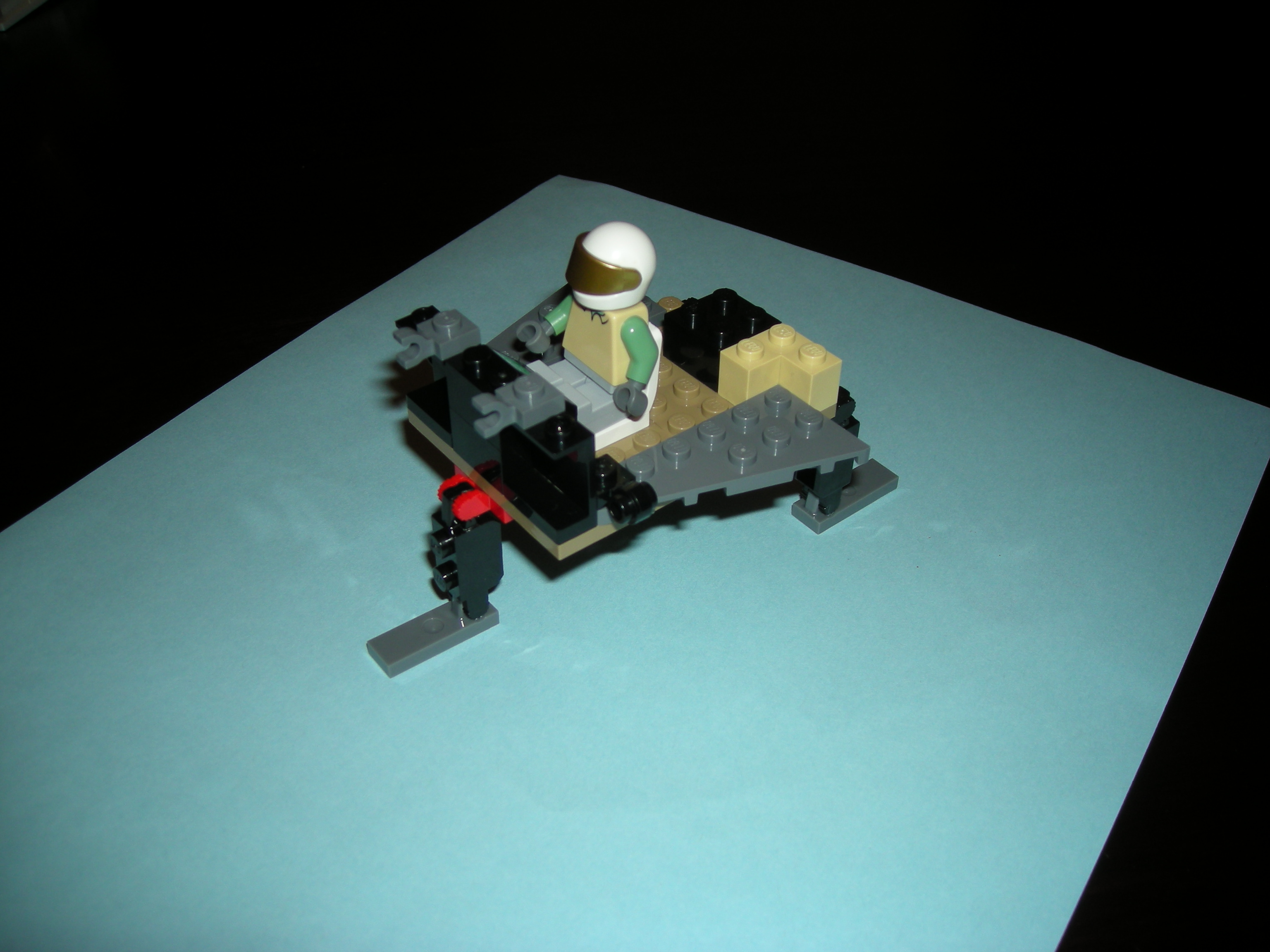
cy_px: 476
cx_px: 635
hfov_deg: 52.6
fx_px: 1284
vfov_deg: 40.7
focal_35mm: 35
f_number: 2.8
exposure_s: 1/60
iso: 50
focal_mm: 5.7
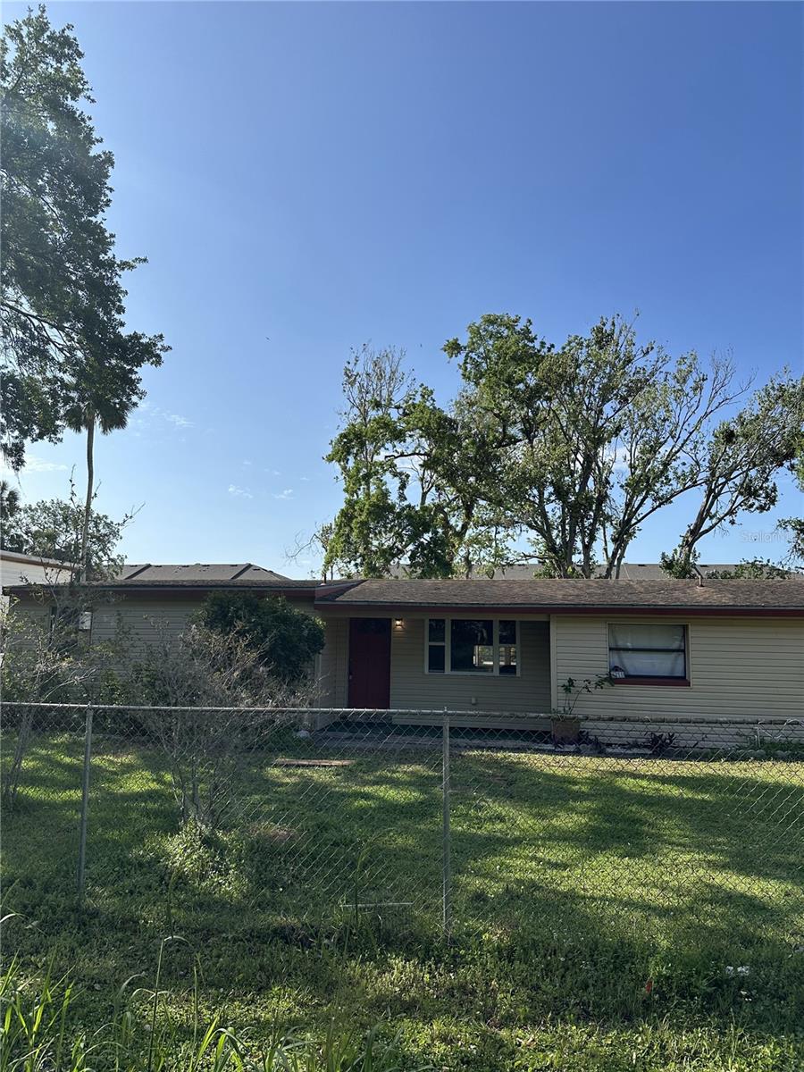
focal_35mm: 24
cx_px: 402
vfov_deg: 71.6
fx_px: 743
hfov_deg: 56.8
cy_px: 536
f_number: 1.78
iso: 80
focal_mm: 6.86
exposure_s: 1/5000
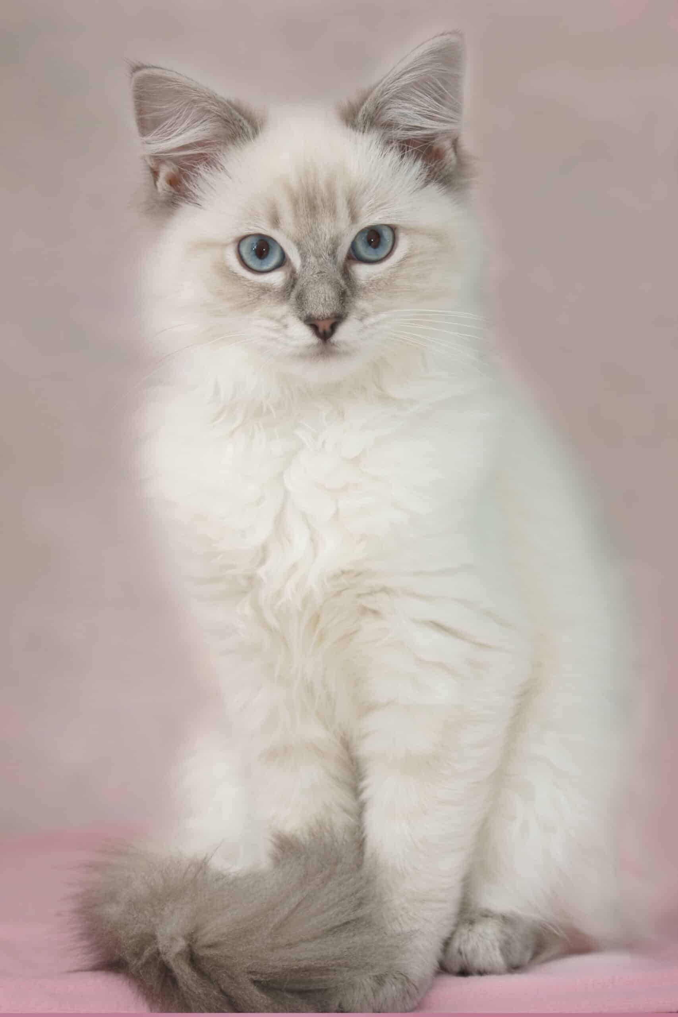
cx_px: 339
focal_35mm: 90
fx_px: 2542
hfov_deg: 15.2
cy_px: 508
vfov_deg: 22.6
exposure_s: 1/100
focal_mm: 60
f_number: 5.6
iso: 160
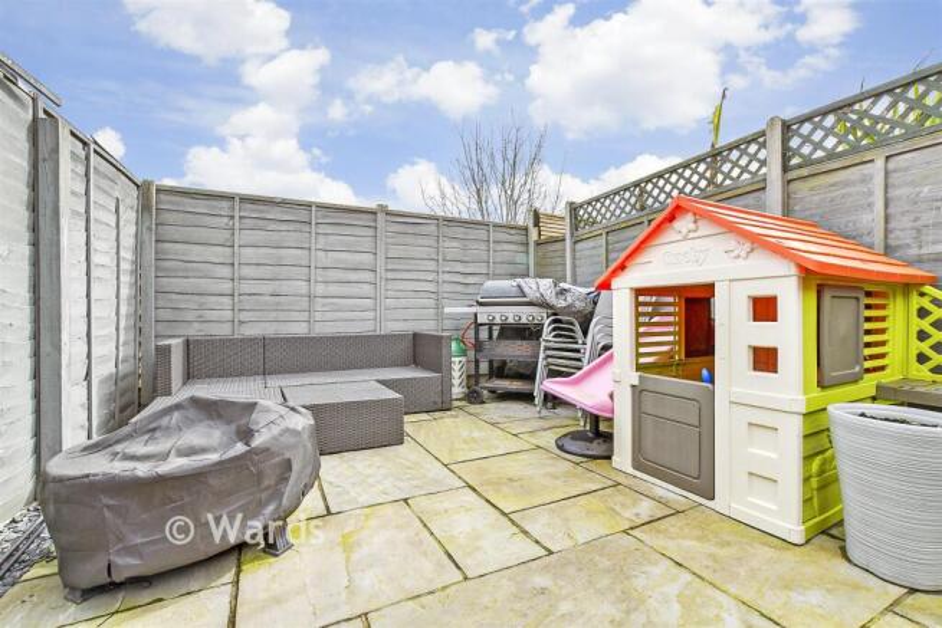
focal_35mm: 25
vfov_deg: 51.3
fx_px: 654
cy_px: 314
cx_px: 471
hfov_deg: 71.5
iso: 160
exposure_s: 1/200
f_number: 8
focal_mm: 17
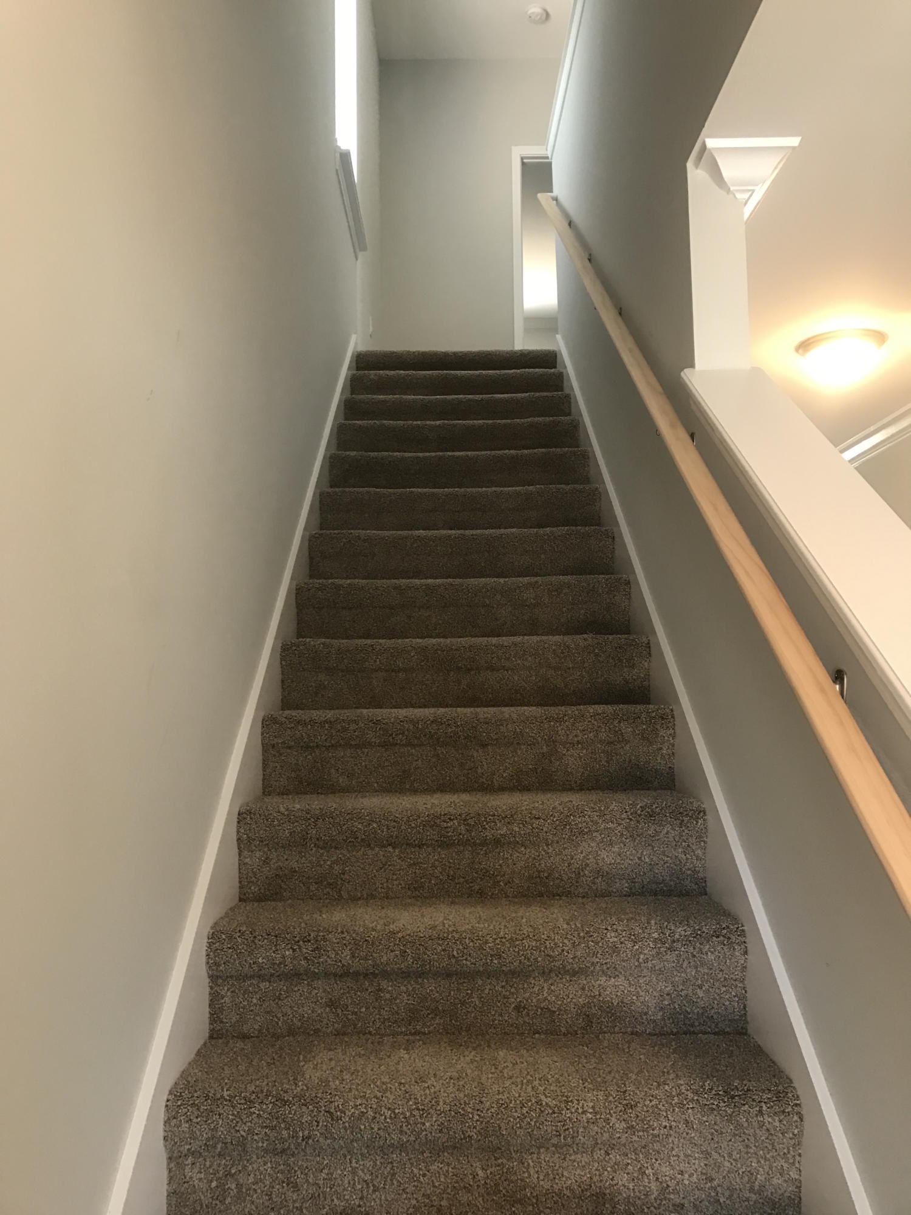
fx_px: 983
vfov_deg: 63.4
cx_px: 456
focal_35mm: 28
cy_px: 608
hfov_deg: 49.7
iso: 40
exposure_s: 1/17
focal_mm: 3.99
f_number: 1.8
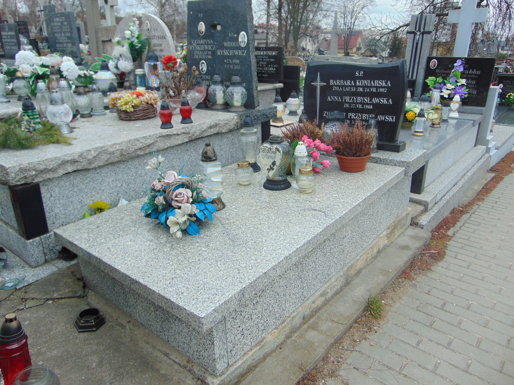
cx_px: 257
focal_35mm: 25
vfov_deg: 54.9
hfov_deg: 69.4
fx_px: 371
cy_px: 192
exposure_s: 1/250
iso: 80
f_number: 3
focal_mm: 4.5
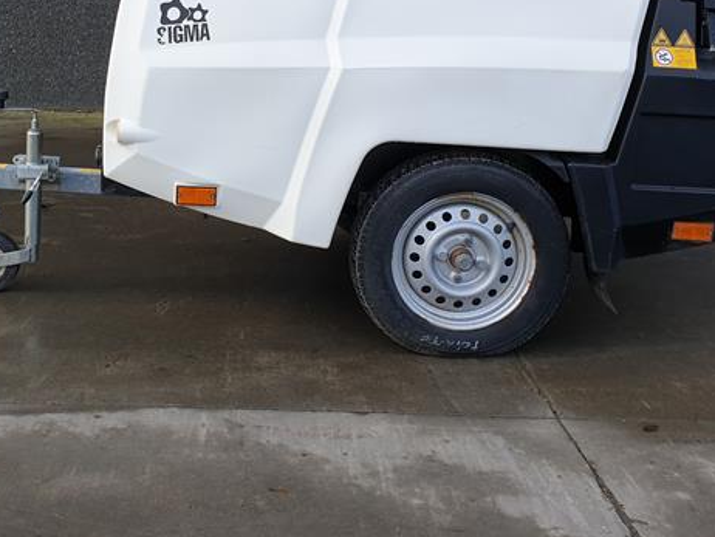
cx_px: 229
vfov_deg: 31.6
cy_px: 135
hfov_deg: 41.4
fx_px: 930
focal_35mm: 45
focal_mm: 4.3
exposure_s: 1/358
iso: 50
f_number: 2.4
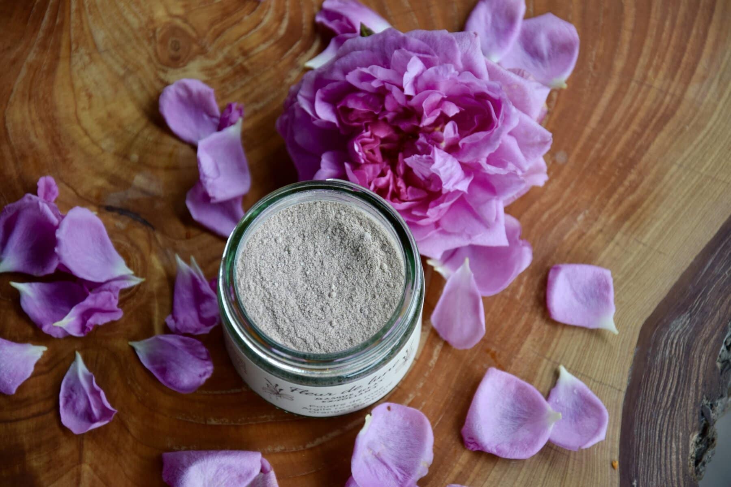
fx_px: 3198
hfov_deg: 13.0
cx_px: 366
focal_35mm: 158
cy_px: 244
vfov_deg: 8.7
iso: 400
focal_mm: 105
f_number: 5.6
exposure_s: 1/100
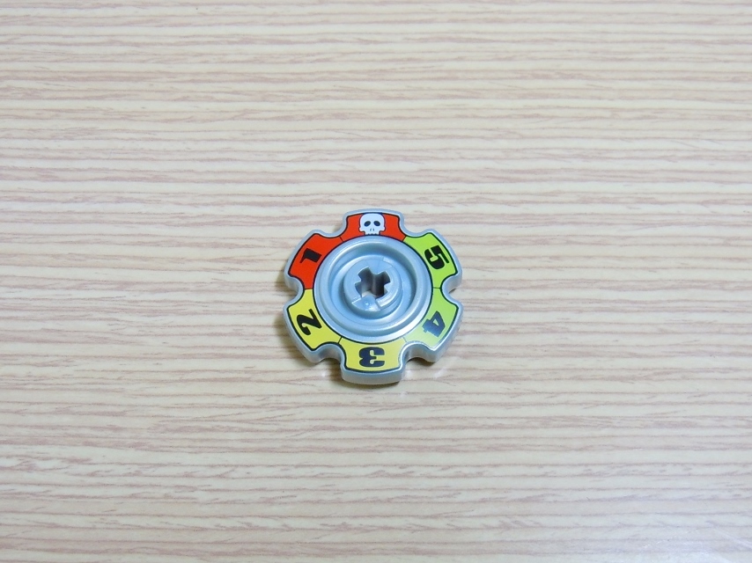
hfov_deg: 42.1
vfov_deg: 32.2
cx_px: 376
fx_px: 977
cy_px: 282
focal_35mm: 45
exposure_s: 1/25
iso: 200
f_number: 3.8
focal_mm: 8.1
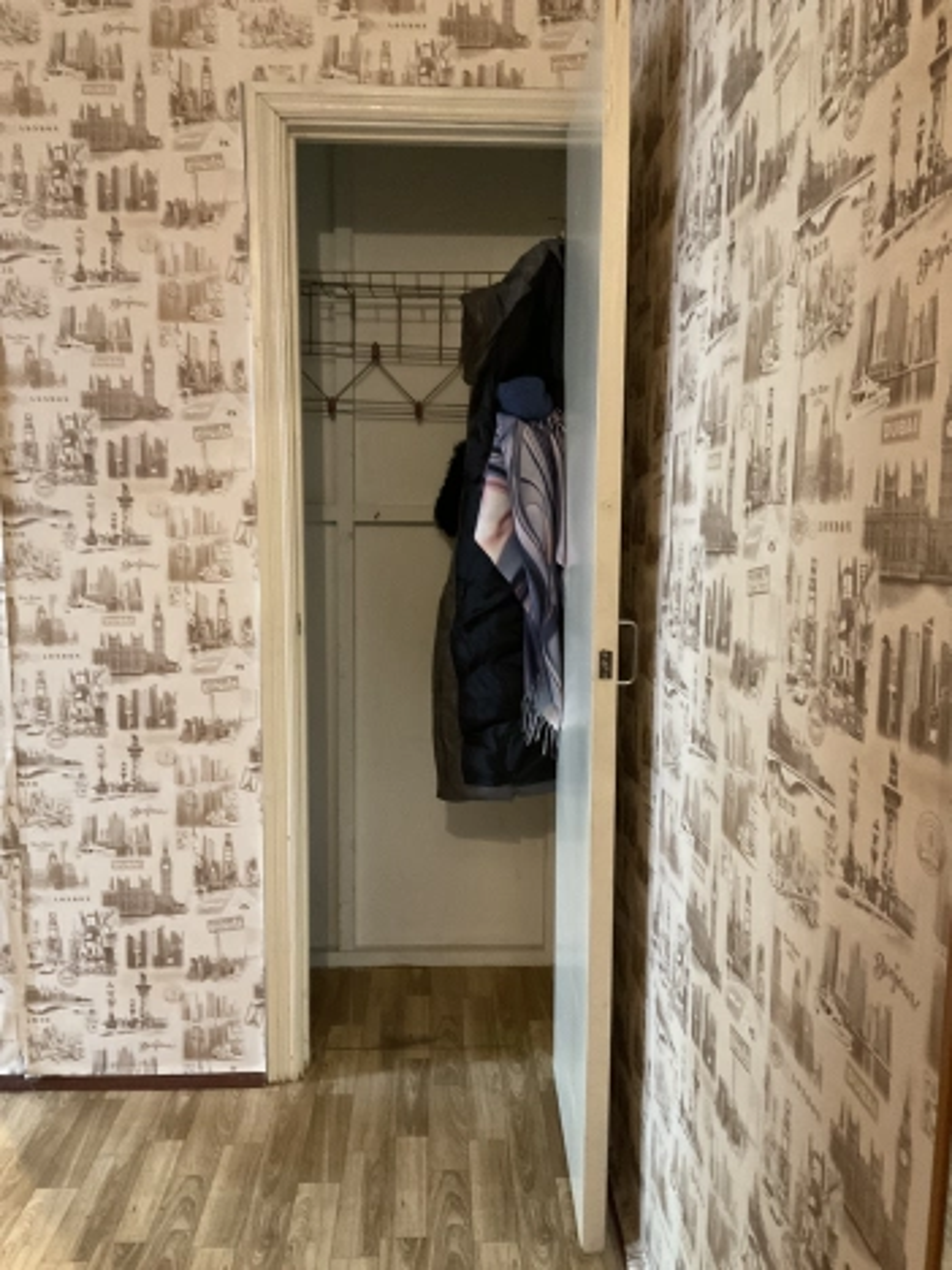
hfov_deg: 48.2
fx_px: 1063
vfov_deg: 61.7
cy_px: 635
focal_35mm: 29
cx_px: 476
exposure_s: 1/25
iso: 400
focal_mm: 3
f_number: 1.8
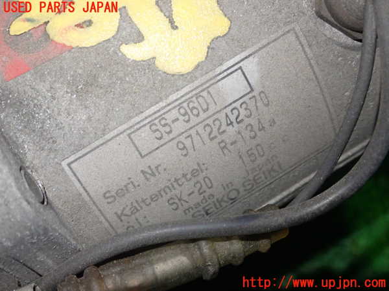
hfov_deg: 40.4
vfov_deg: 30.9
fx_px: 528
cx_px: 194
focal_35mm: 47
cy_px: 146
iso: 400
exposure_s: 1/50
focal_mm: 8.4
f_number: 3.1
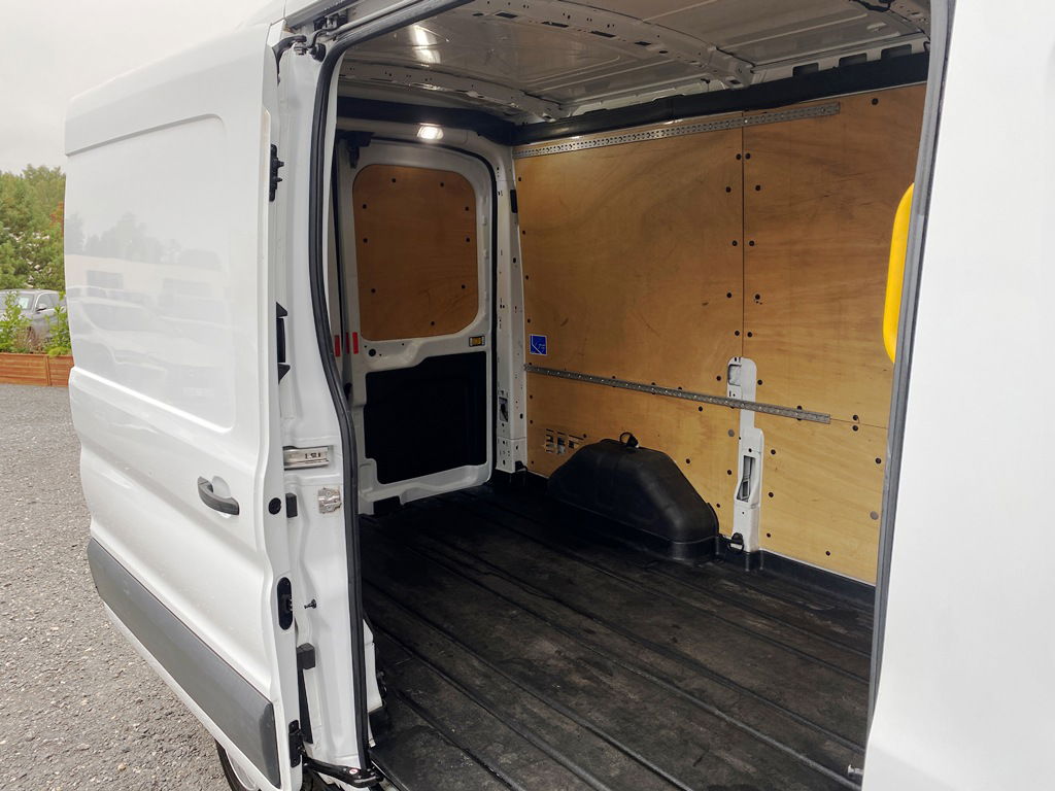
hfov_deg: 67.3
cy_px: 396
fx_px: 792
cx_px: 528
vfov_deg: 53.1
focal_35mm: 26
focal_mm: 4.25
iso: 32
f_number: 1.8
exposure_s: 1/200
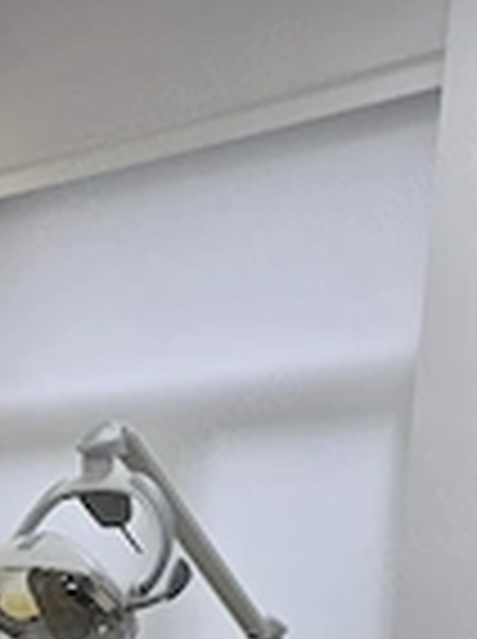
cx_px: -99
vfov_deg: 25.0
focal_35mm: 65
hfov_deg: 21.0
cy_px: 878
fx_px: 1198
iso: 40
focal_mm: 6.3
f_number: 1.7
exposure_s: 1/101
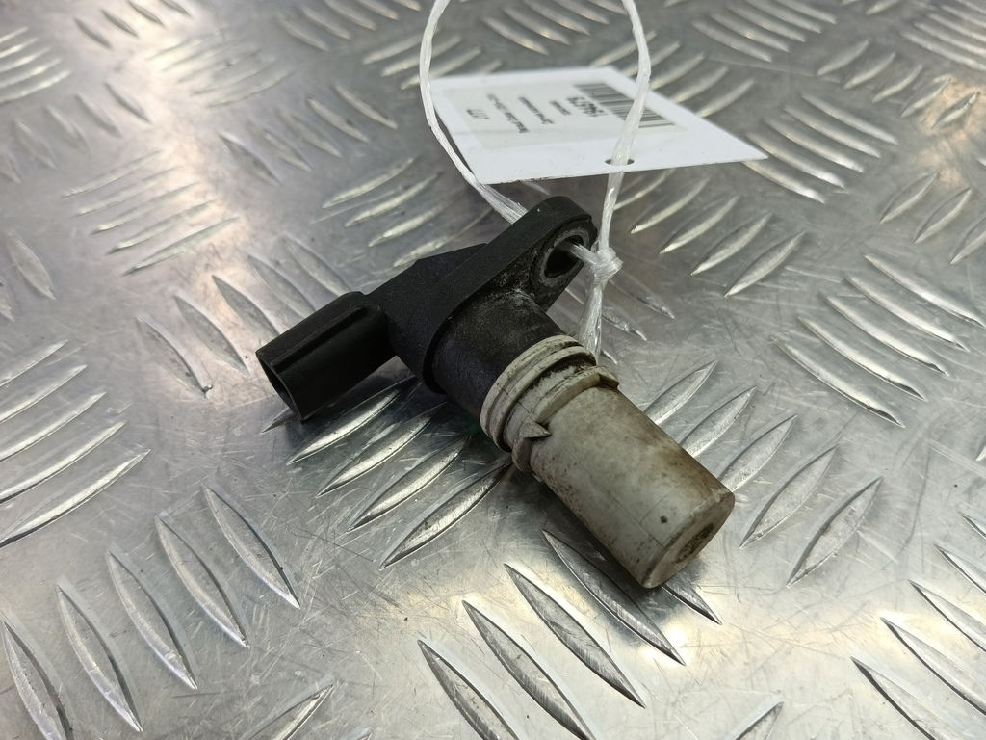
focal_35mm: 23
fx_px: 655
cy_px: 370
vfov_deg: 58.9
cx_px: 493
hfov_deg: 73.9
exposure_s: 1/50
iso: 108
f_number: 1.6
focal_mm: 4.11
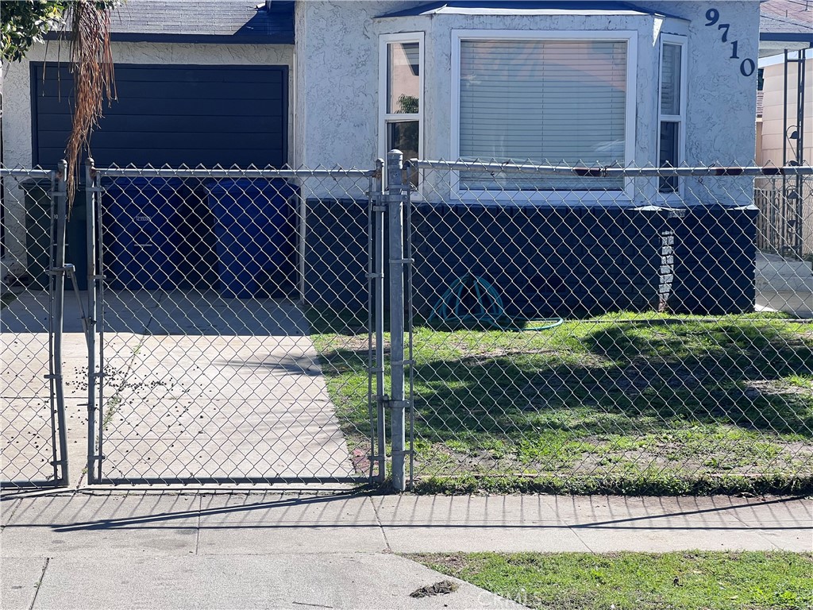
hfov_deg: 25.3
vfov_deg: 19.1
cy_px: 305
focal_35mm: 77
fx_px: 1808
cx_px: 406
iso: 32
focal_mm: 9
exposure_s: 1/423
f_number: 2.8
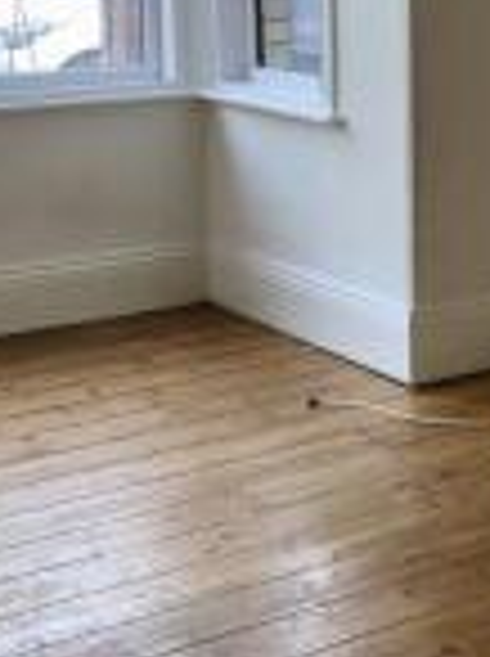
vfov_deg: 23.2
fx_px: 1590
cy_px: 205
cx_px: 566
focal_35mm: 84
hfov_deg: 16.9
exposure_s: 1/120
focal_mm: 4
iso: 32
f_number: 1.8
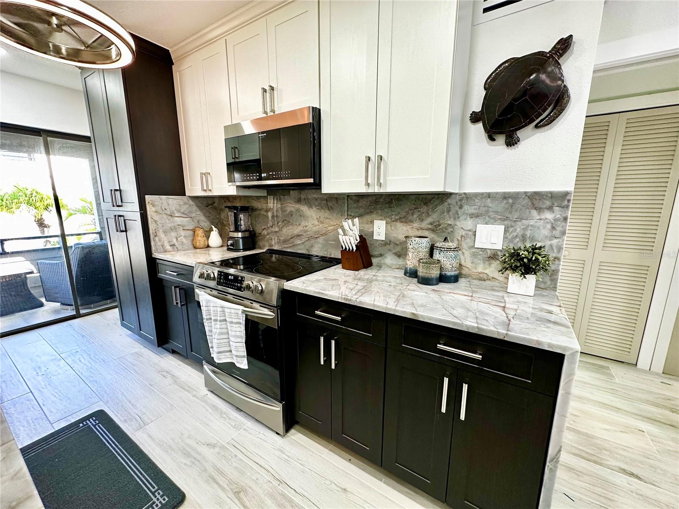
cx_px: 340
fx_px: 275
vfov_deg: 85.7
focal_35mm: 14
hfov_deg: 102.1
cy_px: 254
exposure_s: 1/60
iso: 200
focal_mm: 2.22
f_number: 2.2
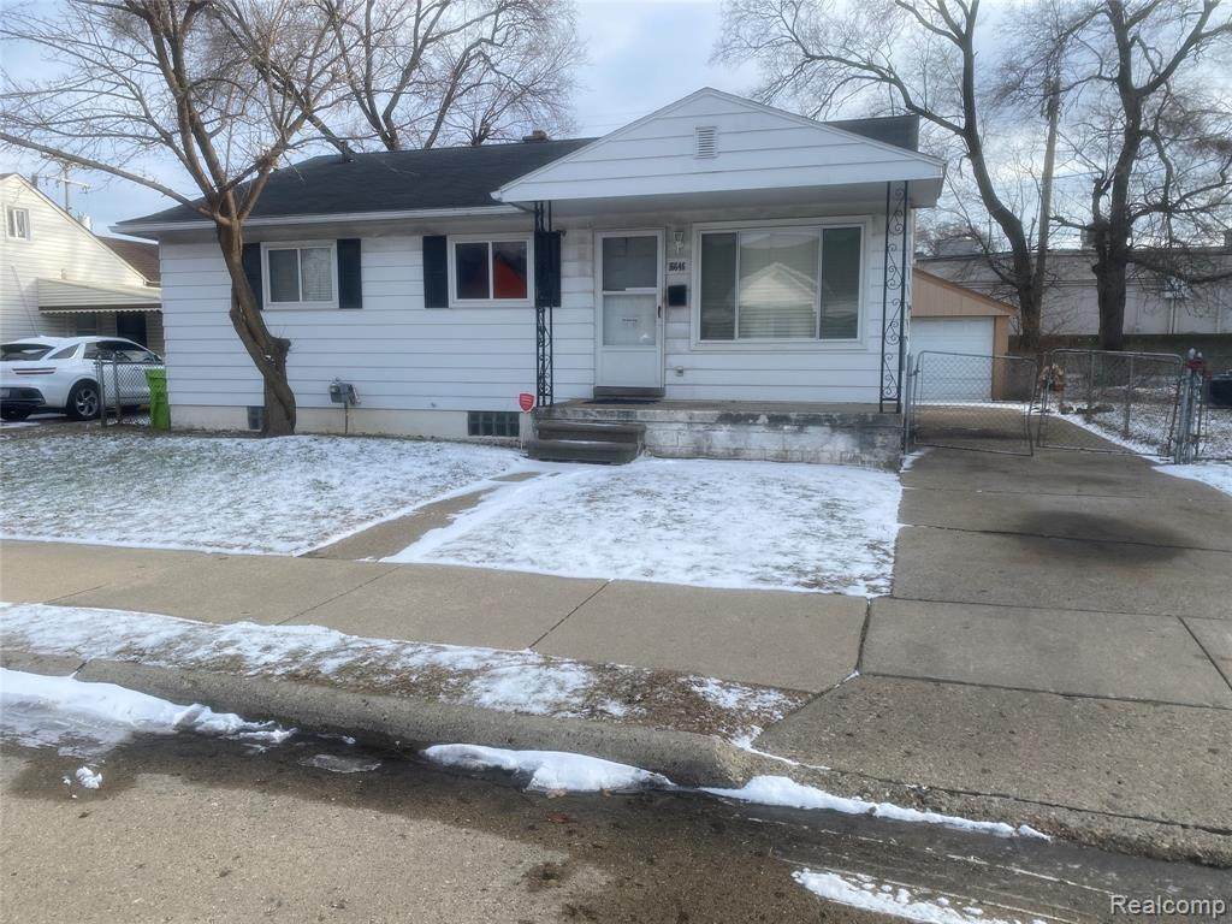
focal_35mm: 26
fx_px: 925
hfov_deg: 67.3
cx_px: 616
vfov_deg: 53.1
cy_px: 462
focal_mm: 4.25
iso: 32
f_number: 1.8
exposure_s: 1/1206
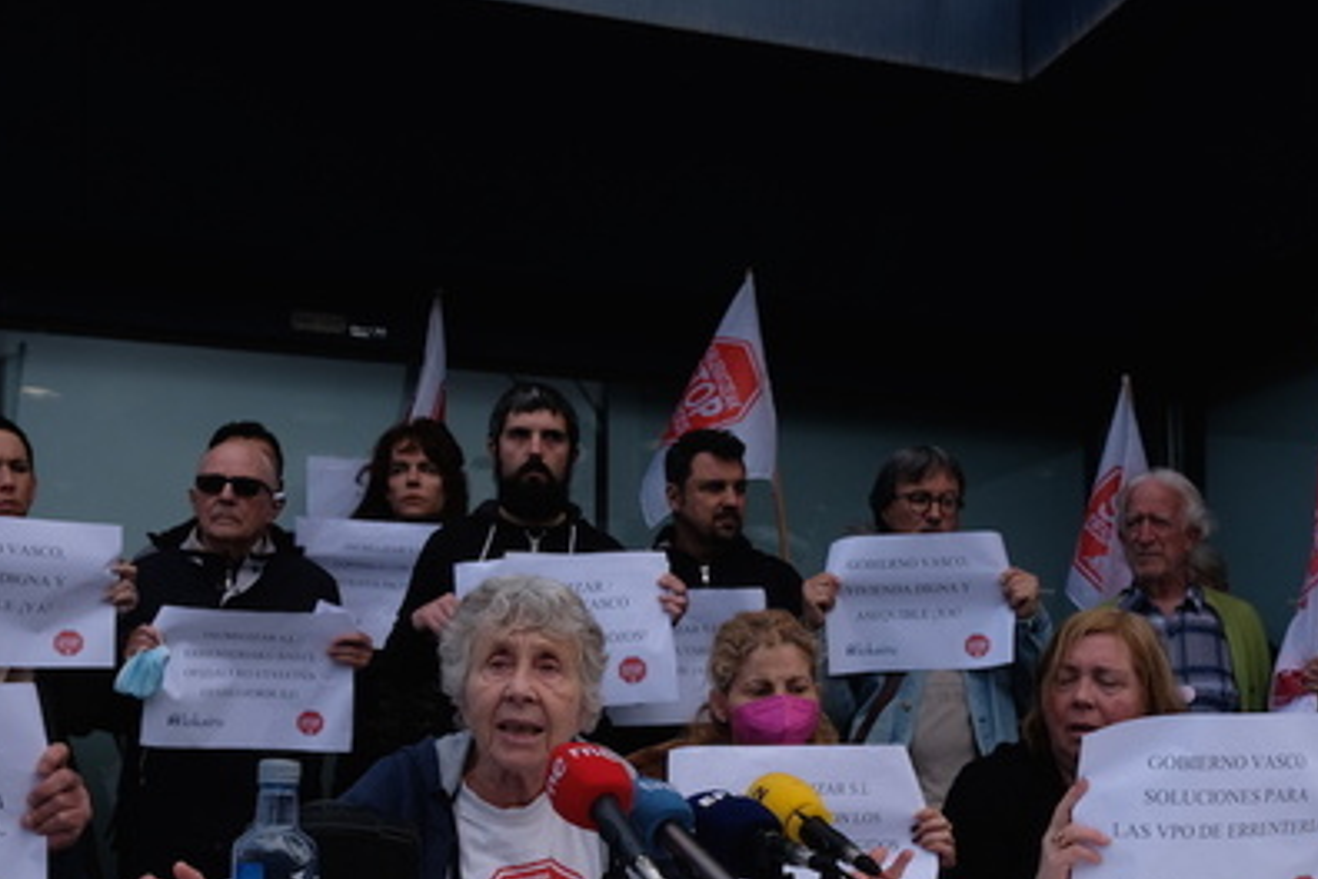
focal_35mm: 44
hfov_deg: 44.5
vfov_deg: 30.0
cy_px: 666
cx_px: 682
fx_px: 1611
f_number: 6.4
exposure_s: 1/800
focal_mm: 16
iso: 400
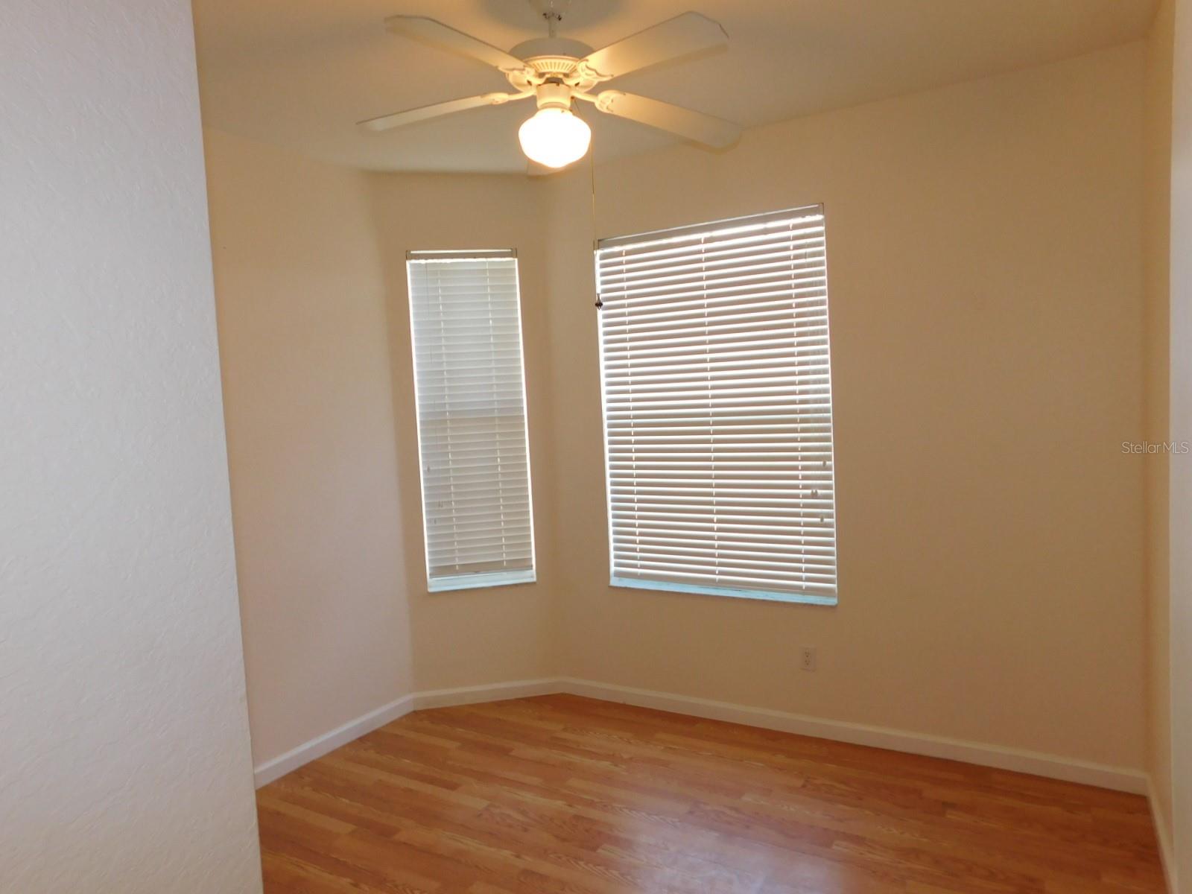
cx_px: 596
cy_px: 447
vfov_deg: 58.9
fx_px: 792
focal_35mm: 23
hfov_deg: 73.9
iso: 140
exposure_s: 1/30
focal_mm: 4
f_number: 3
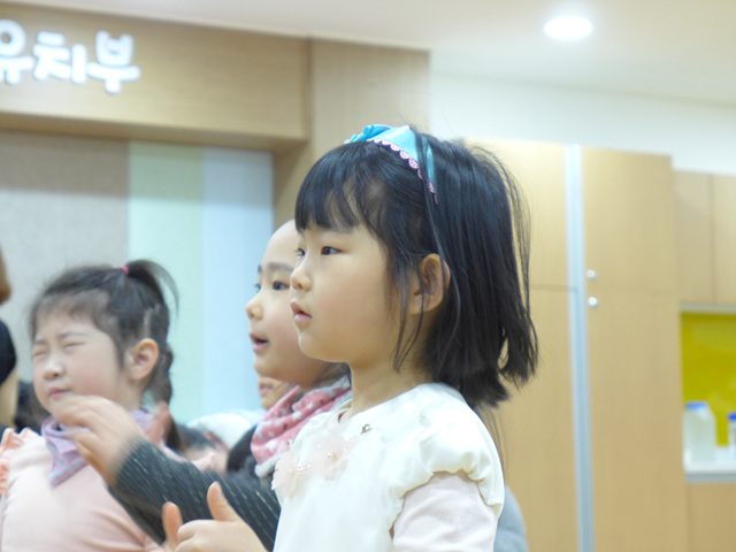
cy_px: 276
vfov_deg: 16.4
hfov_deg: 21.8
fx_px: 1914
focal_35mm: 90
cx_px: 368
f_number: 2.3
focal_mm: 17.7
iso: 400
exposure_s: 1/60
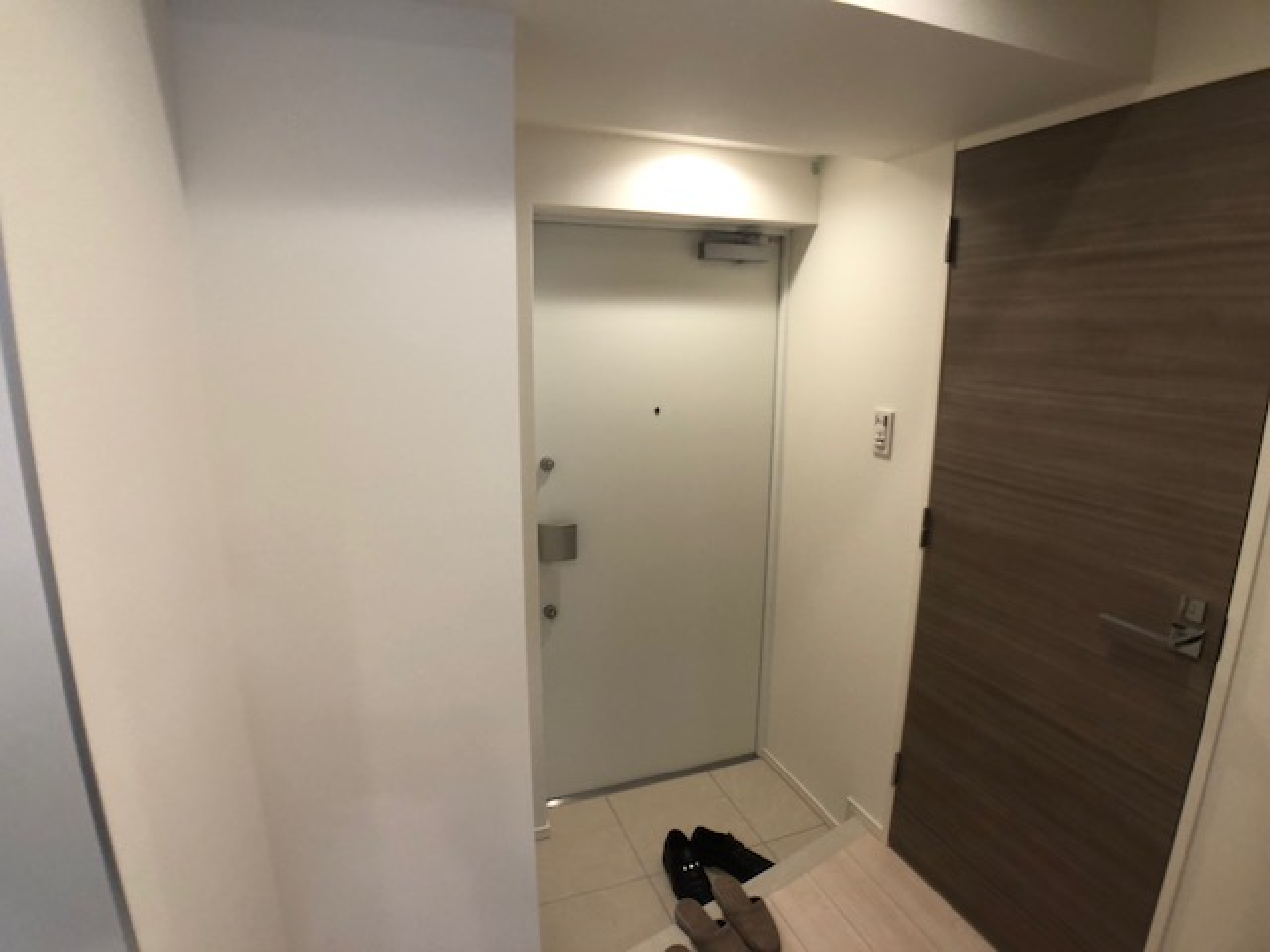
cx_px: 635
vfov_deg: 49.7
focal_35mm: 28
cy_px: 476
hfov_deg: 63.4
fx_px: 1027
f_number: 1.8
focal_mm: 3.99
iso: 32
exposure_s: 1/25
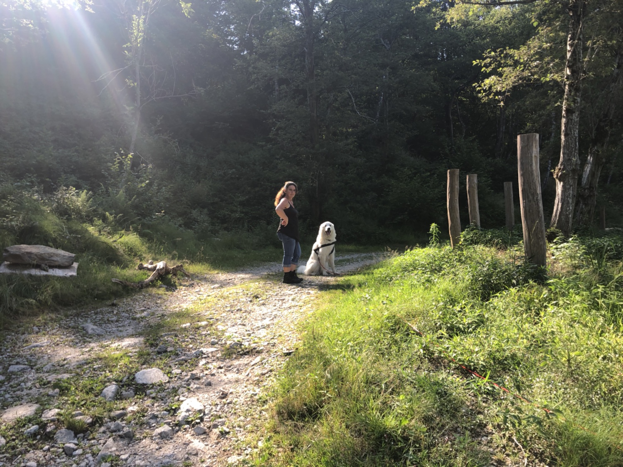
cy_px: 234
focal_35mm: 28
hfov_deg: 63.5
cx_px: 312
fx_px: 504
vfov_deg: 49.7
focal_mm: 3.99
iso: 20
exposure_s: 1/287
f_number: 1.8
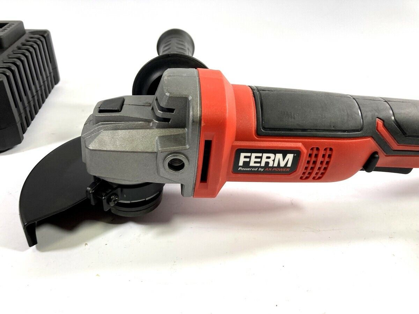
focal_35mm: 28
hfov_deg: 63.4
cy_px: 157
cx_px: 210
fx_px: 339
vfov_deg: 49.7
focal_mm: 3.99
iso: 25
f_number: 1.8
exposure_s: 1/100
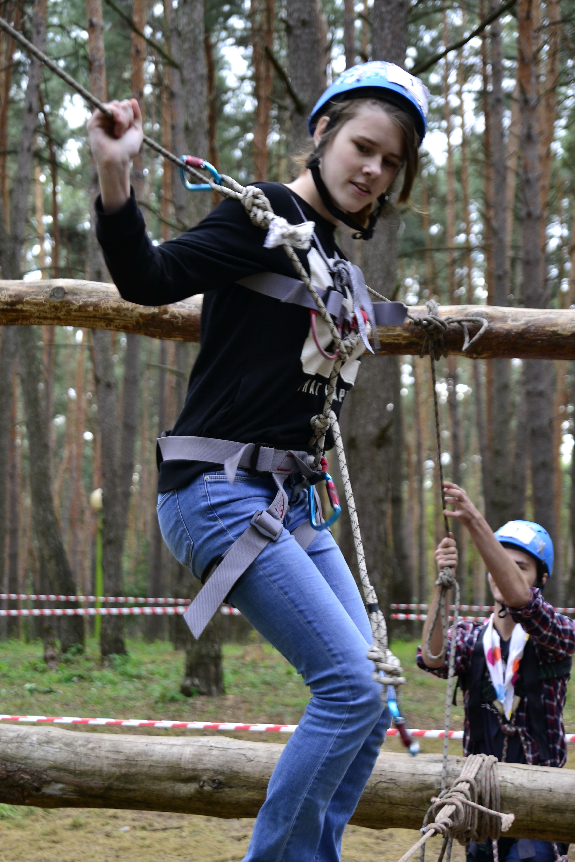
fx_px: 1893
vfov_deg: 25.7
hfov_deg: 17.3
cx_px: 279
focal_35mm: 79
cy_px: 443
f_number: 4
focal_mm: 50
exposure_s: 1/60
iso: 100
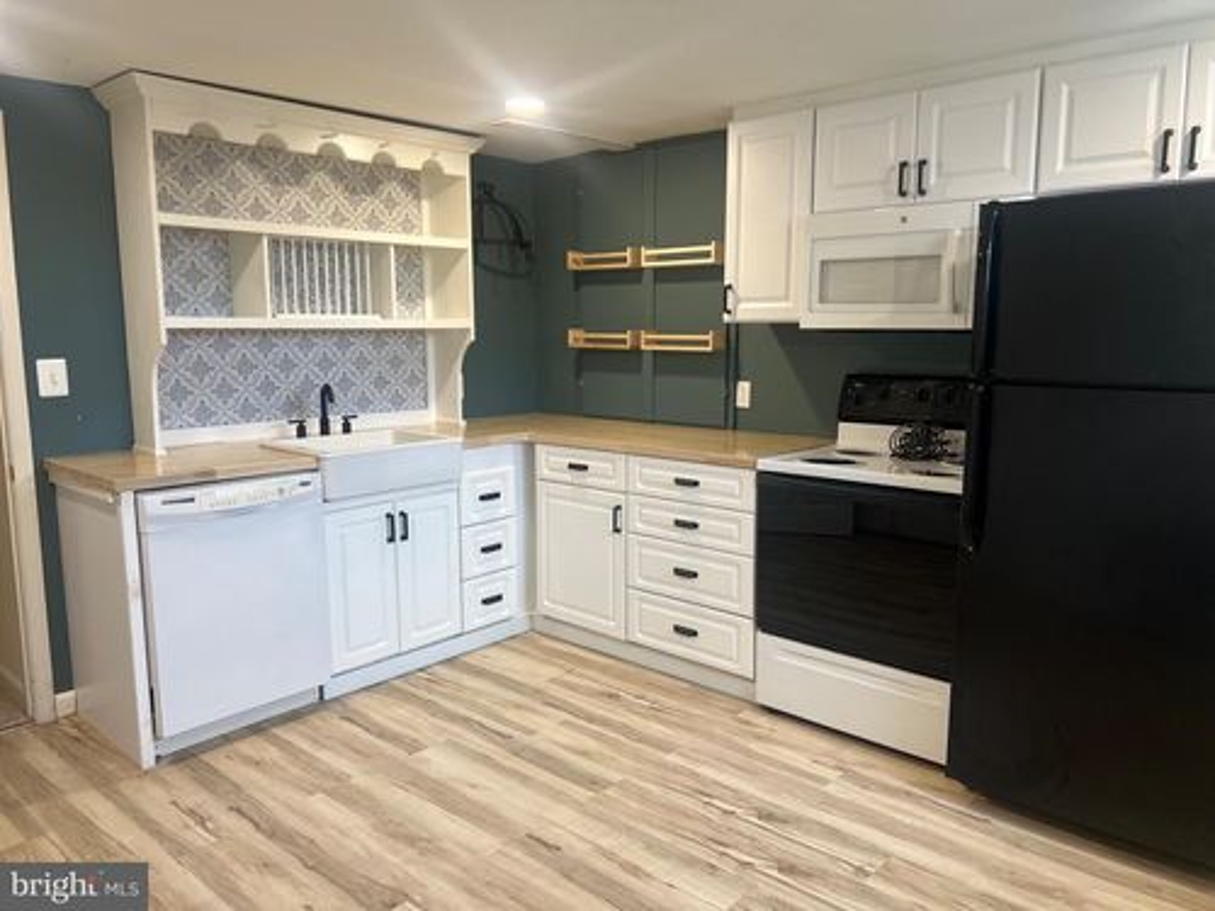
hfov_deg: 67.3
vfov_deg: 53.1
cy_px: 456
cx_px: 608
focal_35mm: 26
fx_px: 913
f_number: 1.5
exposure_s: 1/120
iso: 100
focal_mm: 5.7
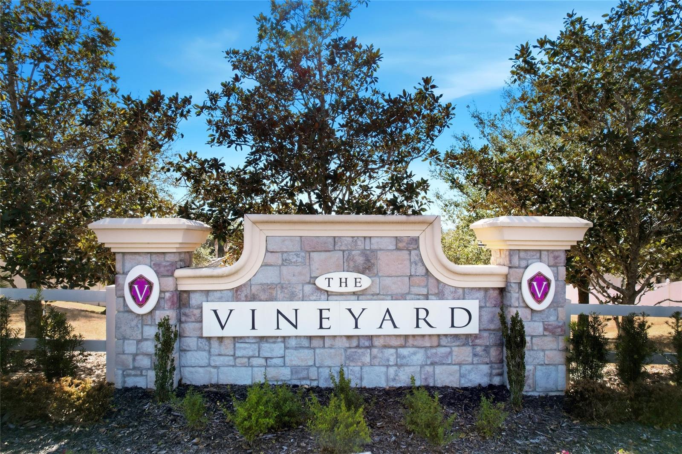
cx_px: 341
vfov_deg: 57.2
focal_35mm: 22
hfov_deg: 78.6
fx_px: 417
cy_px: 227
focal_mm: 8.4
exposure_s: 1/2000
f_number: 2.8
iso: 100
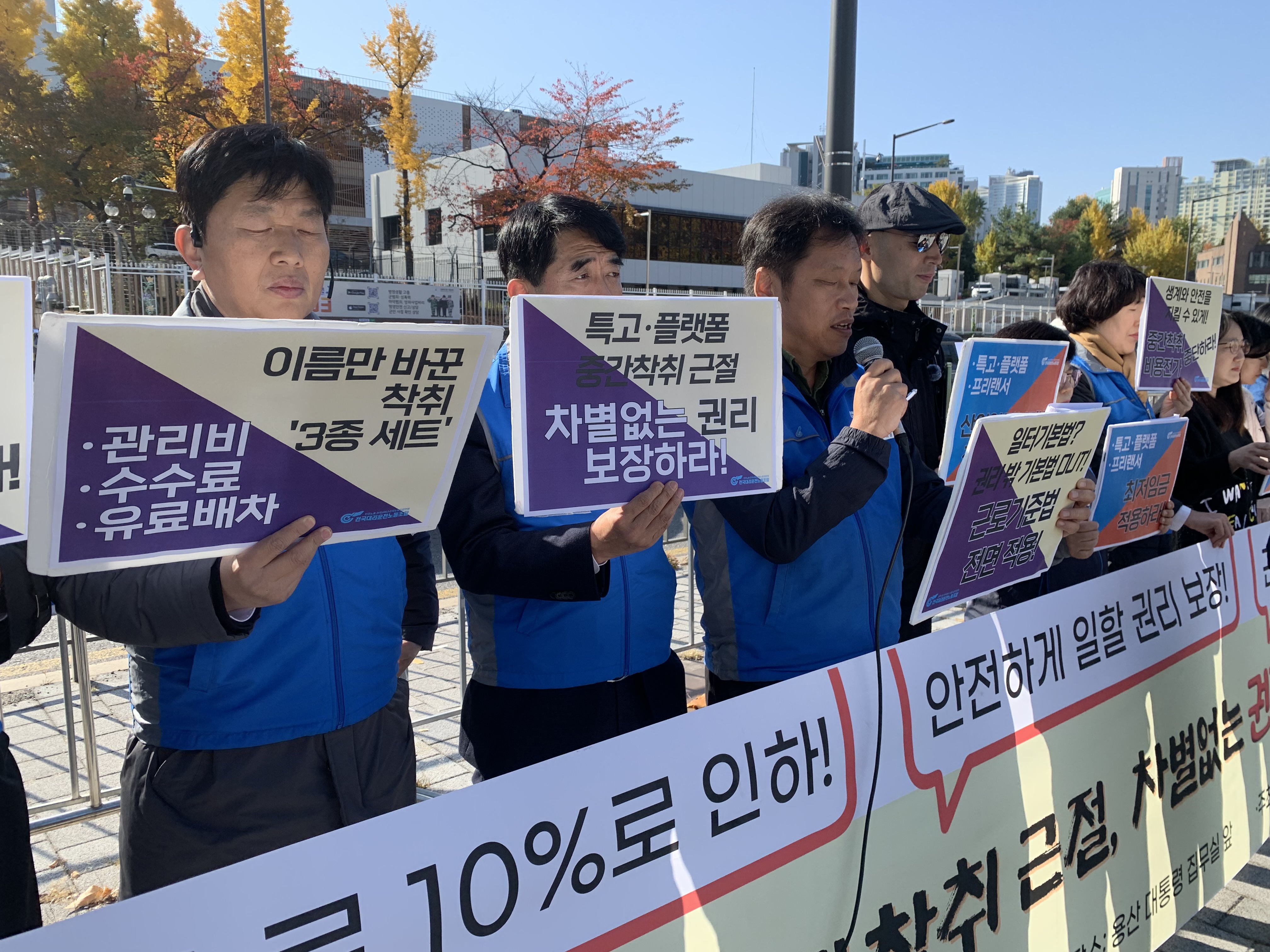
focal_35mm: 26
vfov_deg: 53.1
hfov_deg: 67.3
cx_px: 635
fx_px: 954
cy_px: 476
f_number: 1.8
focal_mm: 4.25
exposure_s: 1/911
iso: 25
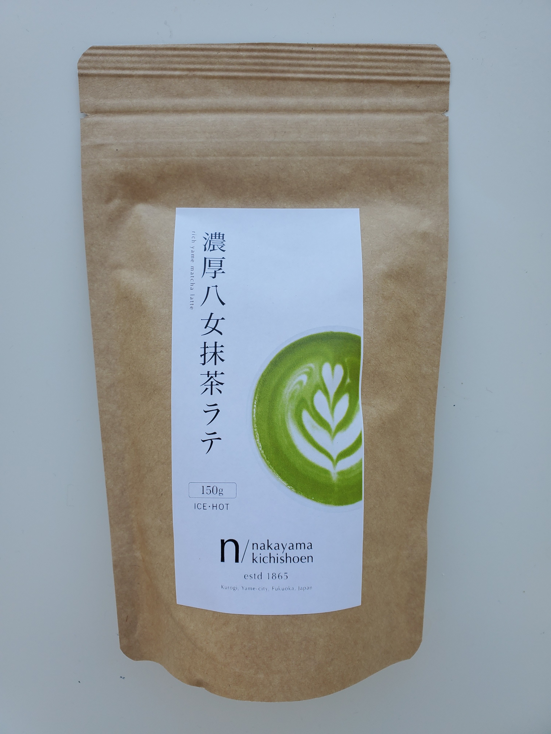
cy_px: 367
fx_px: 552
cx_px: 276
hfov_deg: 53.1
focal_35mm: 26
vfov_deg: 67.3
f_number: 2.4
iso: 50
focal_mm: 4.3
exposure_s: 1/294
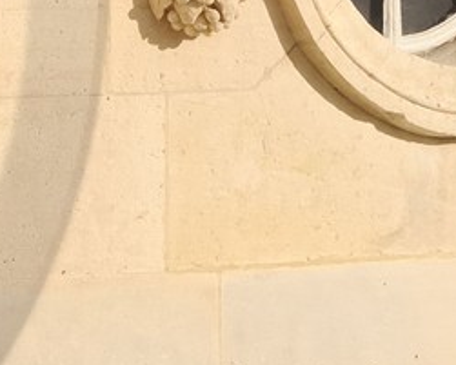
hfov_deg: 6.4
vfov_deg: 5.4
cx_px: -652
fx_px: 3875
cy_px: -25
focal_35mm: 287
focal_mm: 48
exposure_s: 1/125
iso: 200
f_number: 16
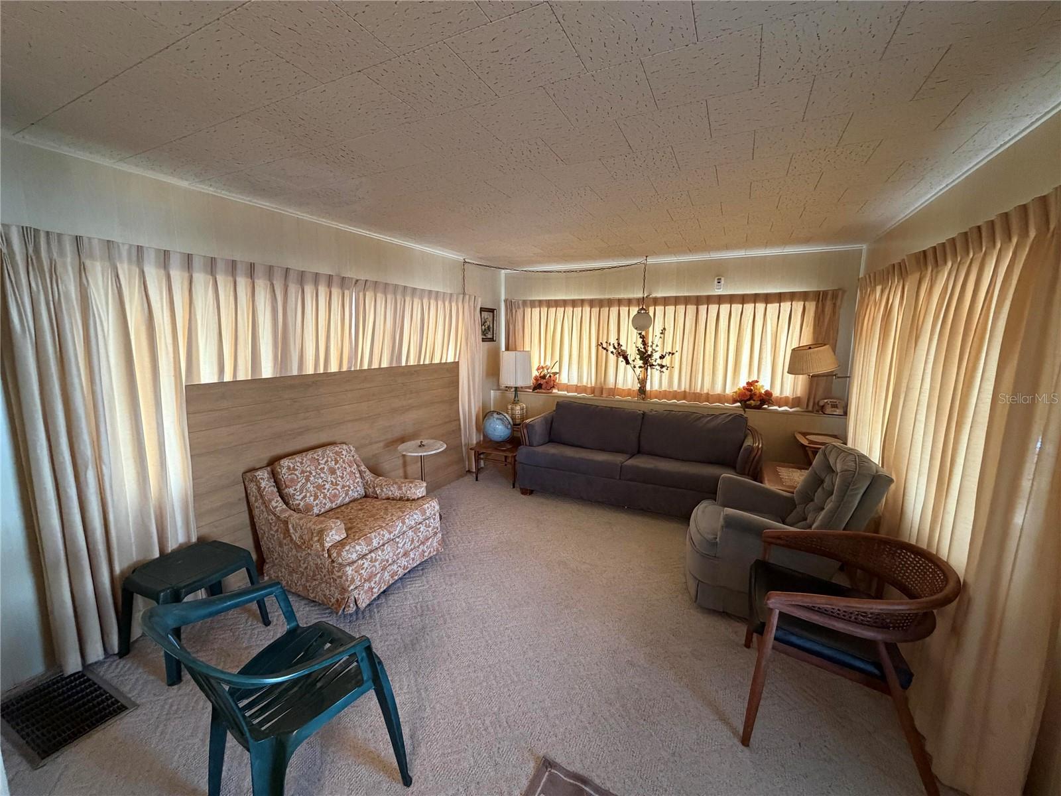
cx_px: 530
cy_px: 398
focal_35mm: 14
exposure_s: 1/60
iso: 400
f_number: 2.2
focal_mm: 2.22
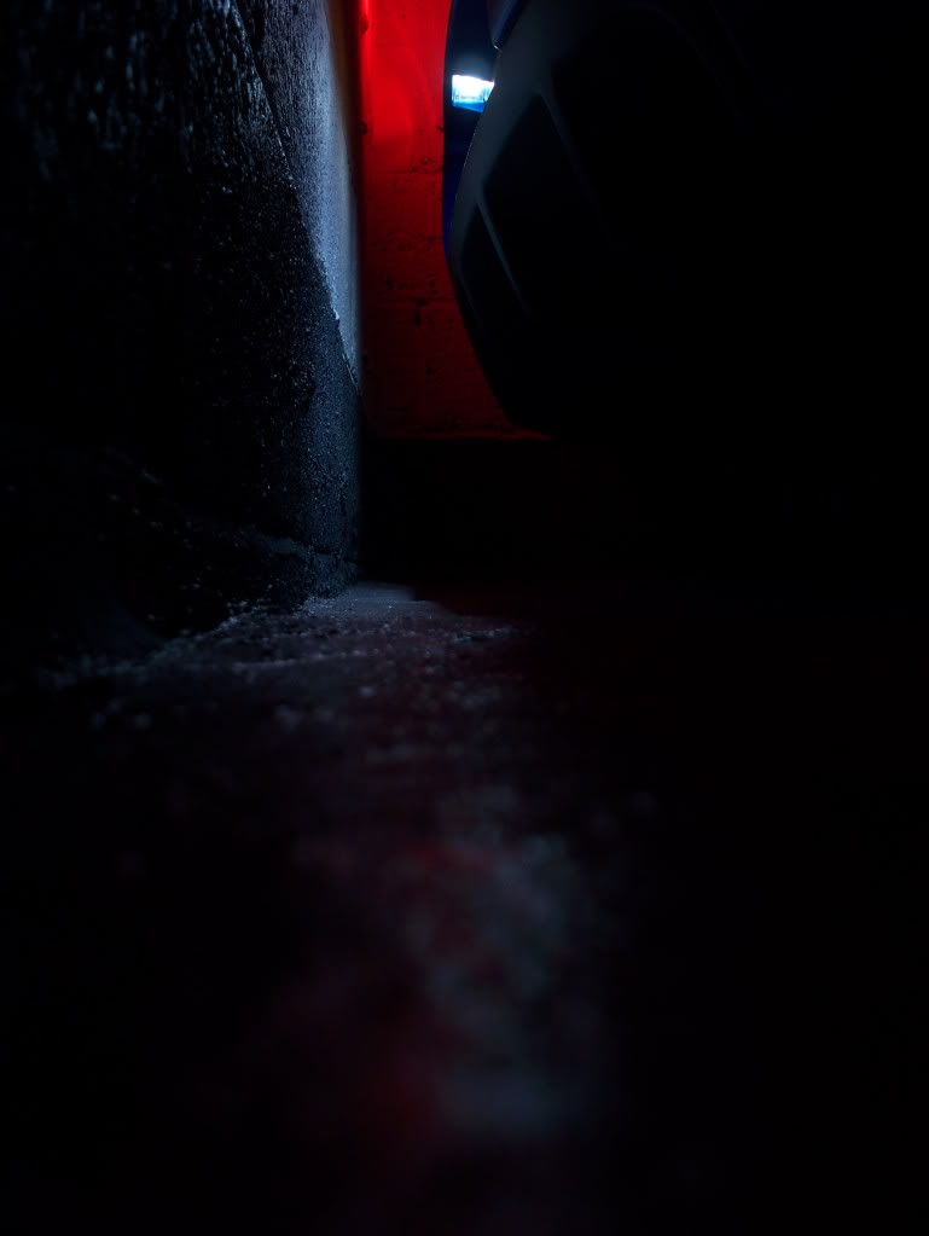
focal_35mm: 36
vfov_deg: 51.3
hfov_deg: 39.7
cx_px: 464
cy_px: 618
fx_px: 1286
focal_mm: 7.5
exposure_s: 1/2
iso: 64
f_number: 2.8
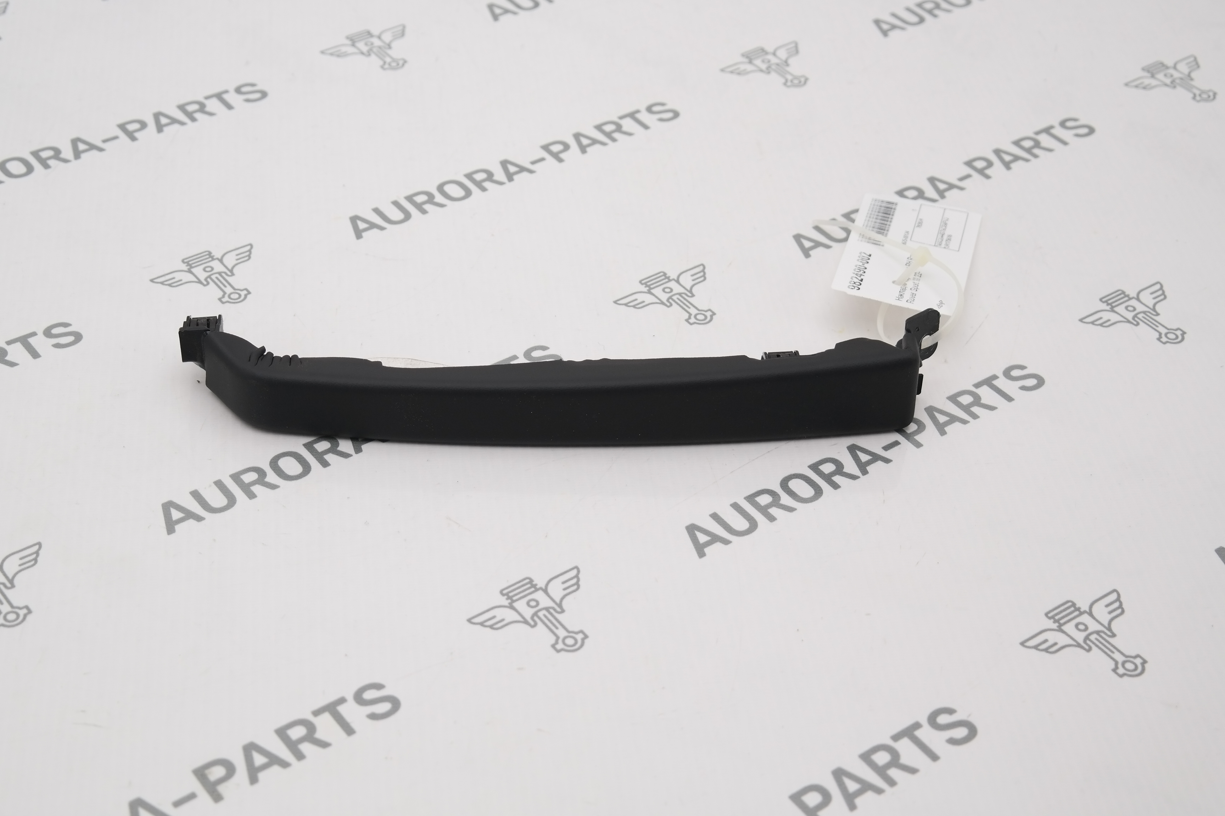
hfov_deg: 31.9
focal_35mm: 63
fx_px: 2144
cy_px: 383
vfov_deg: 21.6
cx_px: 558
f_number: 4.5
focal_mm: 37
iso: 100
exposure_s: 1/125
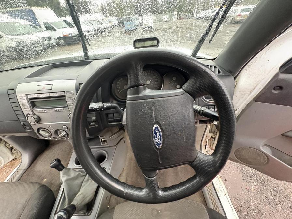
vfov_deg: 85.7
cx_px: 146
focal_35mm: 14
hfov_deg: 102.1
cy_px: 110
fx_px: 118
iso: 800
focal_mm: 2.22
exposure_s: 1/60
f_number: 2.2
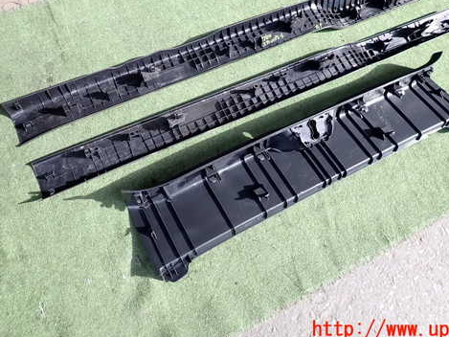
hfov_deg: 56.7
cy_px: 126
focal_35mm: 32
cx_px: 241
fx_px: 415
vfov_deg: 43.8
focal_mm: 4.5
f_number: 2
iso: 100
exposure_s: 1/200
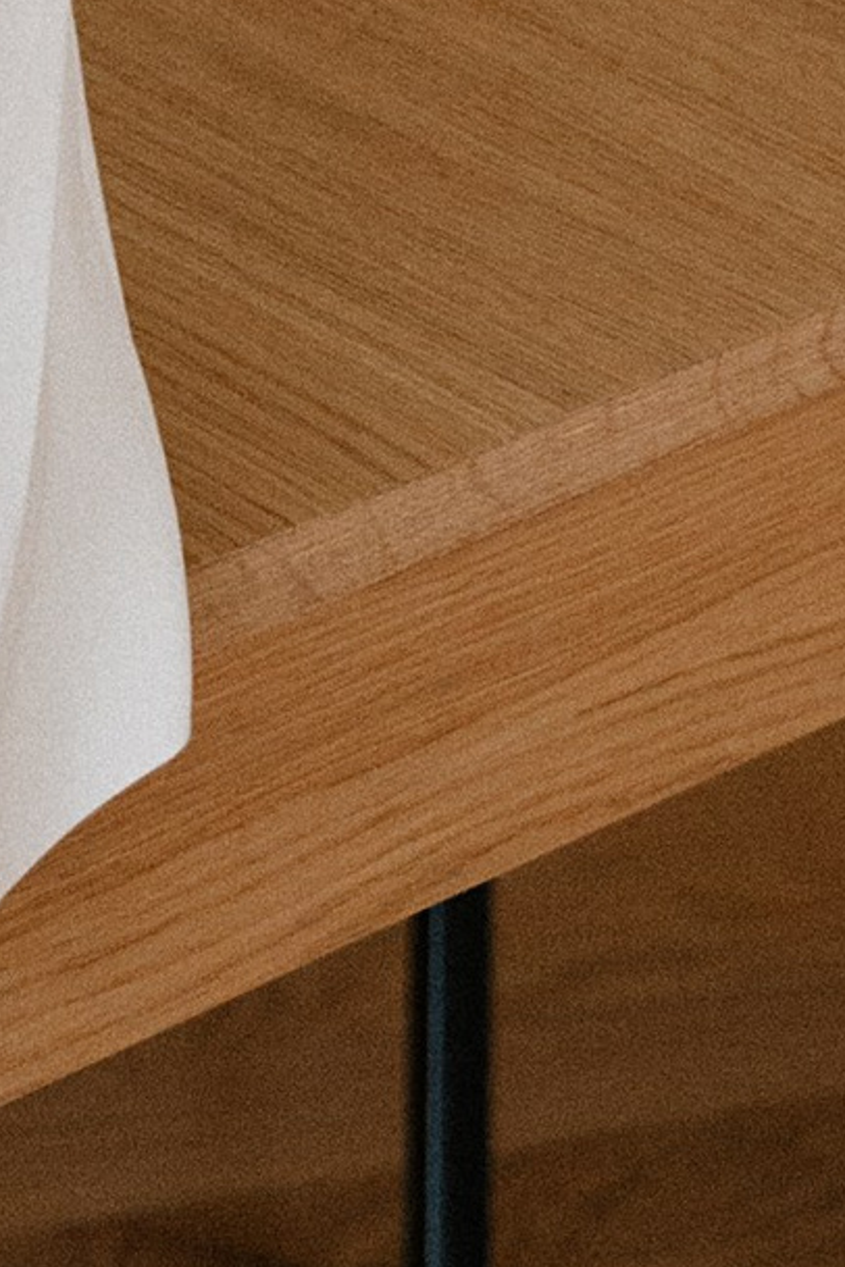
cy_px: -2482
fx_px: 7780
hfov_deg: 6.1
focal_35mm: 221
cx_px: -558
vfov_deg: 8.0
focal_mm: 35
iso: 1250
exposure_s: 1/250
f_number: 4
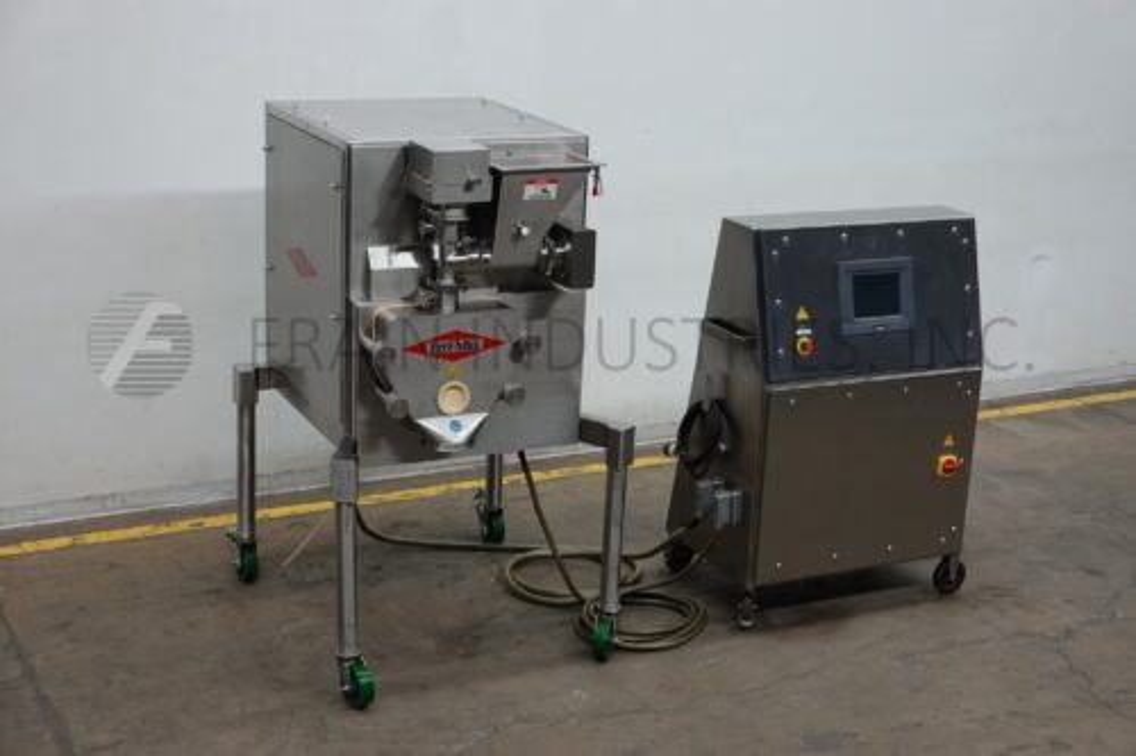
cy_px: 378
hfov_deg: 36.3
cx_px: 568
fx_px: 1735
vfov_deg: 24.6
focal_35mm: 55
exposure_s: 1/60
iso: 320
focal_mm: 20.26
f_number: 4
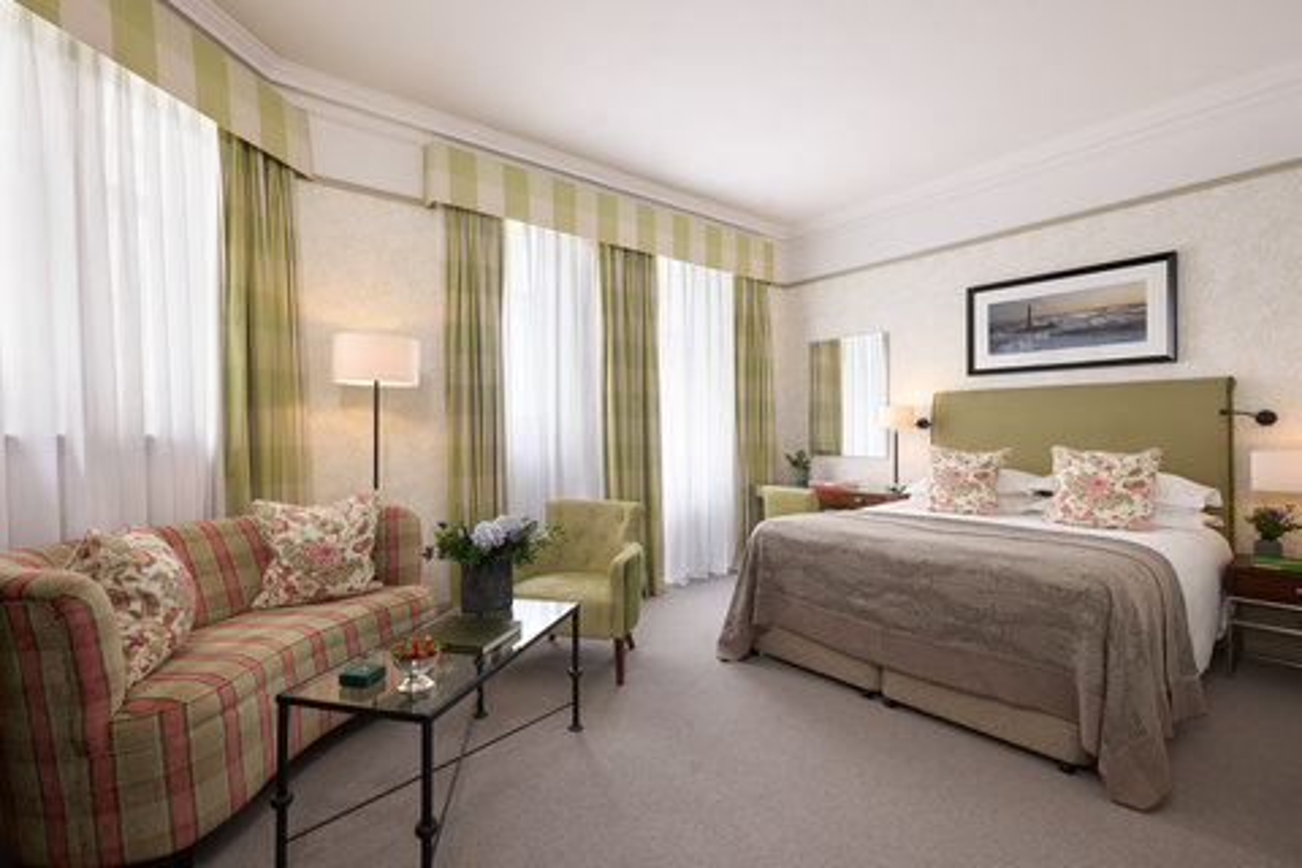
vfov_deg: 73.7
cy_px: 434
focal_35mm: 16
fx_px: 579
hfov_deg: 96.7
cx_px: 651
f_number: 14
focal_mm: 16
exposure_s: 3
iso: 100
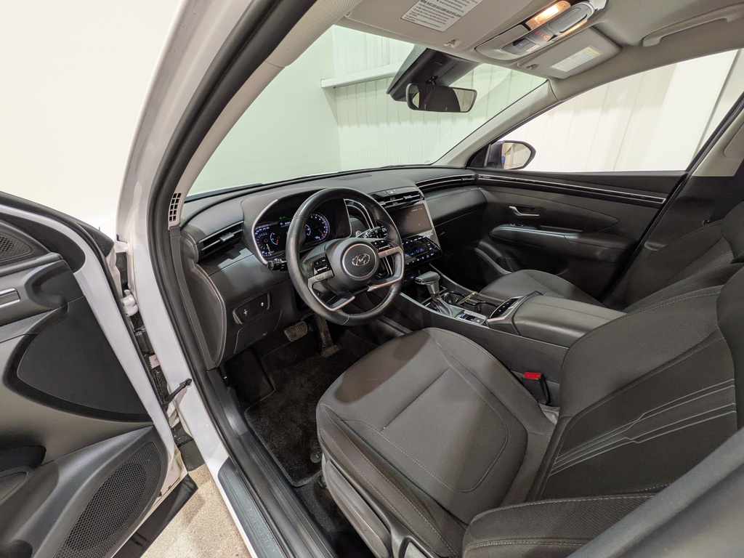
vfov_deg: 85.7
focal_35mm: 14
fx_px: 301
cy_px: 279
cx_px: 372
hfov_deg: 102.1
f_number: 2.2
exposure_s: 1/25
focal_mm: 1.83
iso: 62
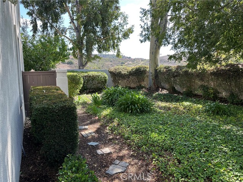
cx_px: 122
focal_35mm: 24
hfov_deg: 71.6
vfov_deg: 56.8
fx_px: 168
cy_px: 91
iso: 80
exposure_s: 1/594
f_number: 1.78
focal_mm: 6.86
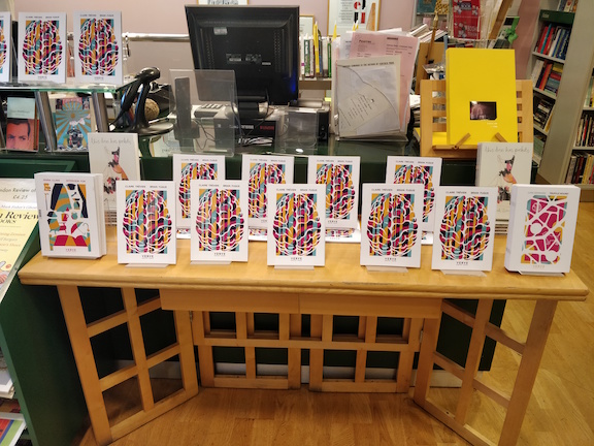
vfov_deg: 56.8
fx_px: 412
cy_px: 223
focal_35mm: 24
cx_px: 297
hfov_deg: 71.6
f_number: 1.7
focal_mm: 4.1
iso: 500
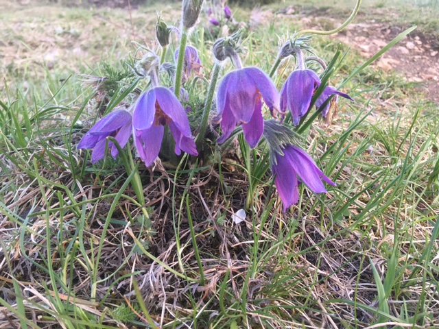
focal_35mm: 29
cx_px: 220
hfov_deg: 61.7
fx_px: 368
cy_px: 164
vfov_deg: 48.2
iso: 64
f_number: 2.2
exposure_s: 1/33
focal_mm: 4.15
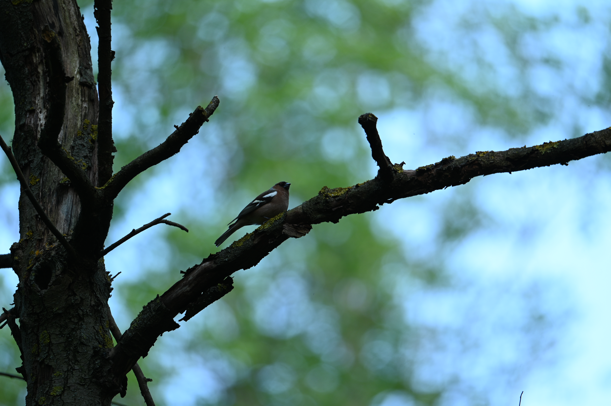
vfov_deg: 2.7
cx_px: 306
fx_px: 8480
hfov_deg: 4.1
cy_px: 203
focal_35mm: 500
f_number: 6.7
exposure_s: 1/100
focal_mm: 500
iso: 220
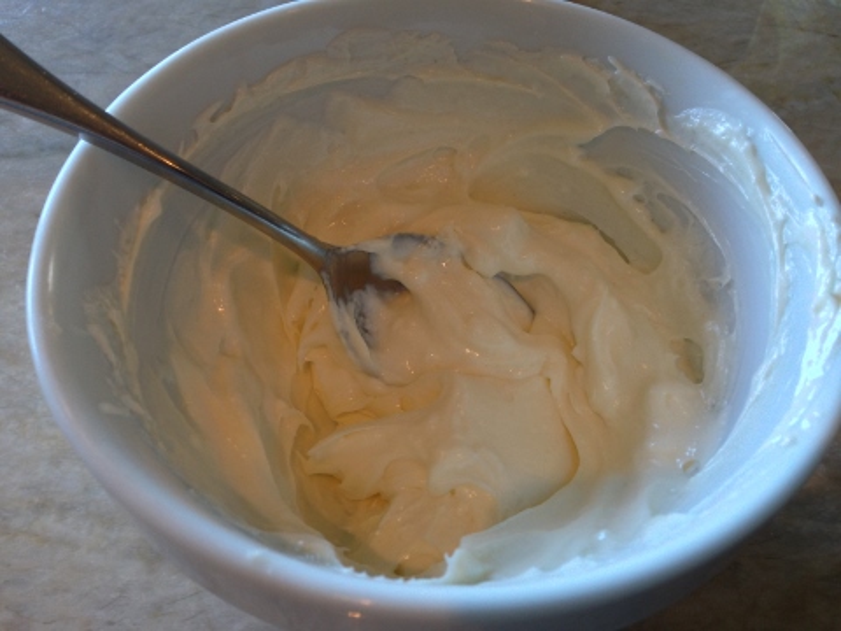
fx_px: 802
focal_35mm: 33
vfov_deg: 42.9
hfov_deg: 55.4
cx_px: 420
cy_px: 316
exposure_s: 1/24
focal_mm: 4.12
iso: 64
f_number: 2.4
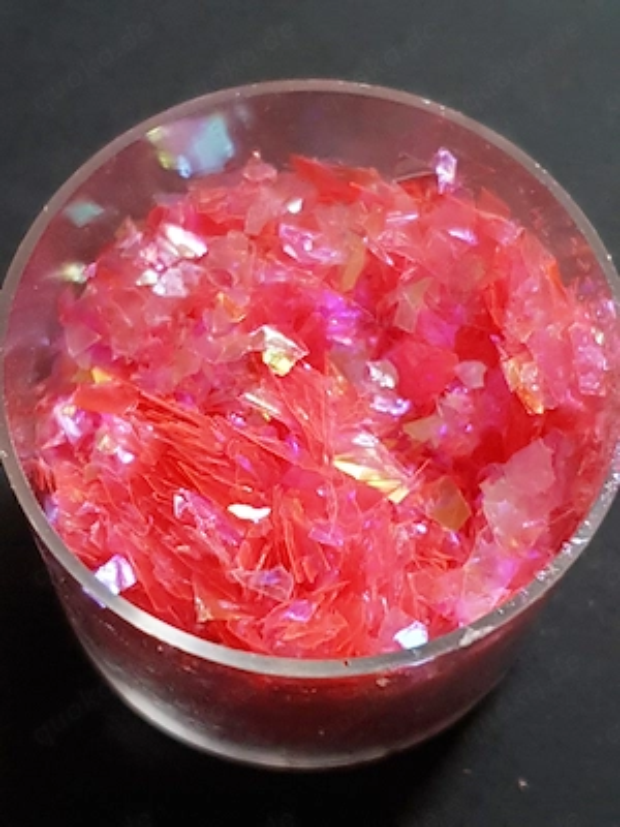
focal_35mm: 26
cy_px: 414
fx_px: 621
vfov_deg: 67.3
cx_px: 310
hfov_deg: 53.1
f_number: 1.5
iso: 200
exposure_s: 1/60
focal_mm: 4.3
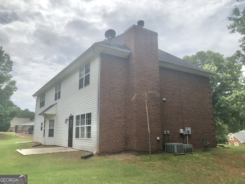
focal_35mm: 28
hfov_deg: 63.4
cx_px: 122
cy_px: 92
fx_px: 198
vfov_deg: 49.7
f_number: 1.8
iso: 25
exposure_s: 1/3745
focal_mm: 3.99
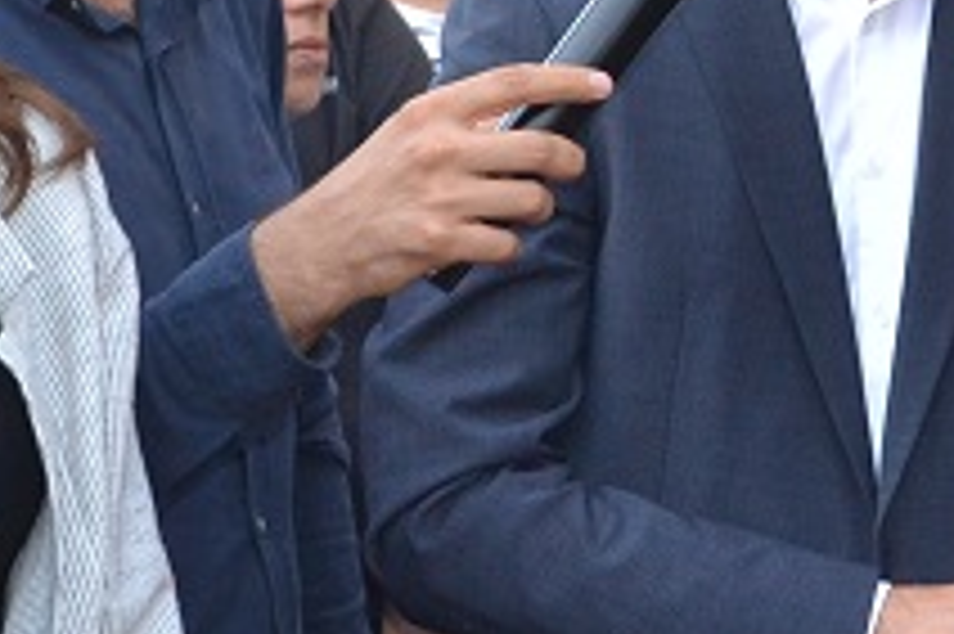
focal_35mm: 175
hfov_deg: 11.7
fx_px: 4634
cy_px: 200
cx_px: 693
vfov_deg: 7.8
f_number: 3.8
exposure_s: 1/60
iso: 720
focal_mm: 26
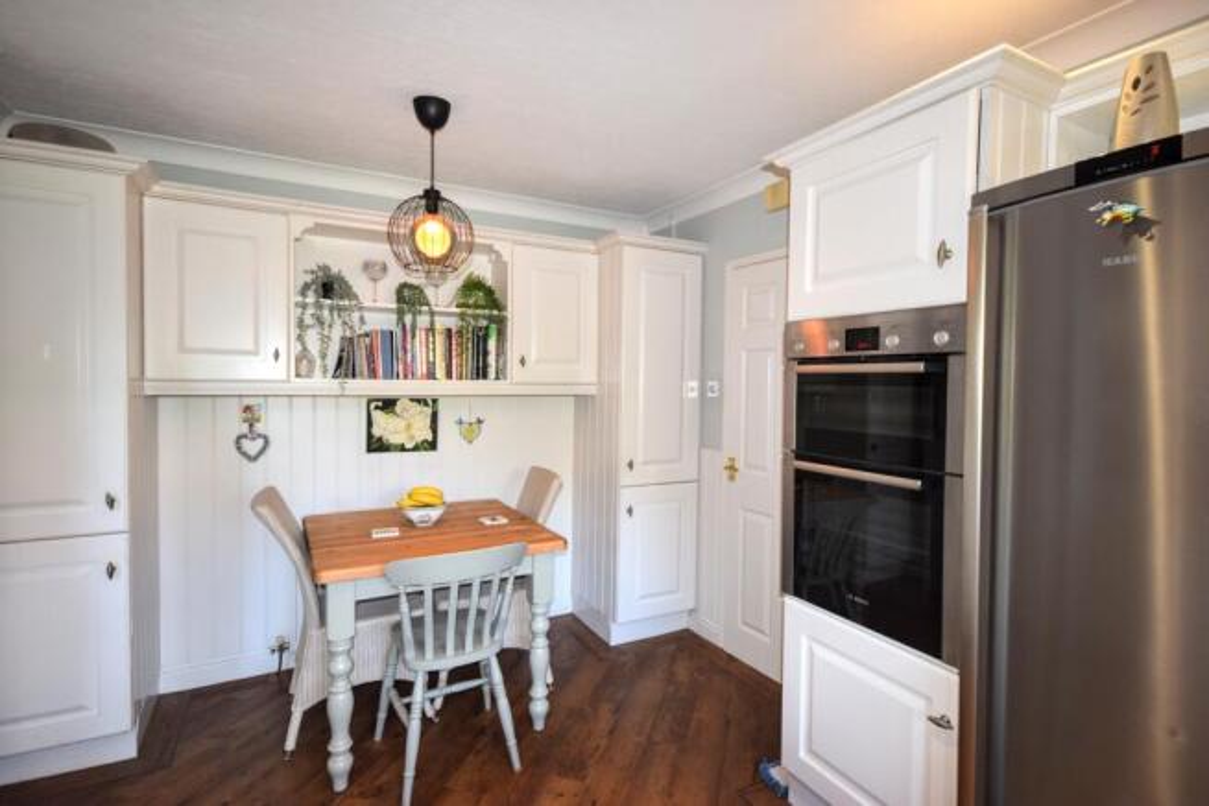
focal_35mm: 18
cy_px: 403
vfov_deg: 67.4
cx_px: 604
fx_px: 605
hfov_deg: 90.0
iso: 800
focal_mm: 12
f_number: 5
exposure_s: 1/100
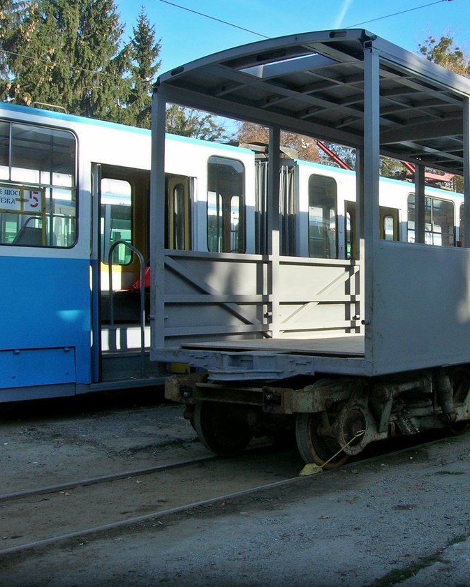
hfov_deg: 32.4
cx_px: 385
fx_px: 782
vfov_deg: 41.1
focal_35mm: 45
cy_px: 290
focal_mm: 5.7
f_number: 4.9
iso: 50
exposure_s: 1/163
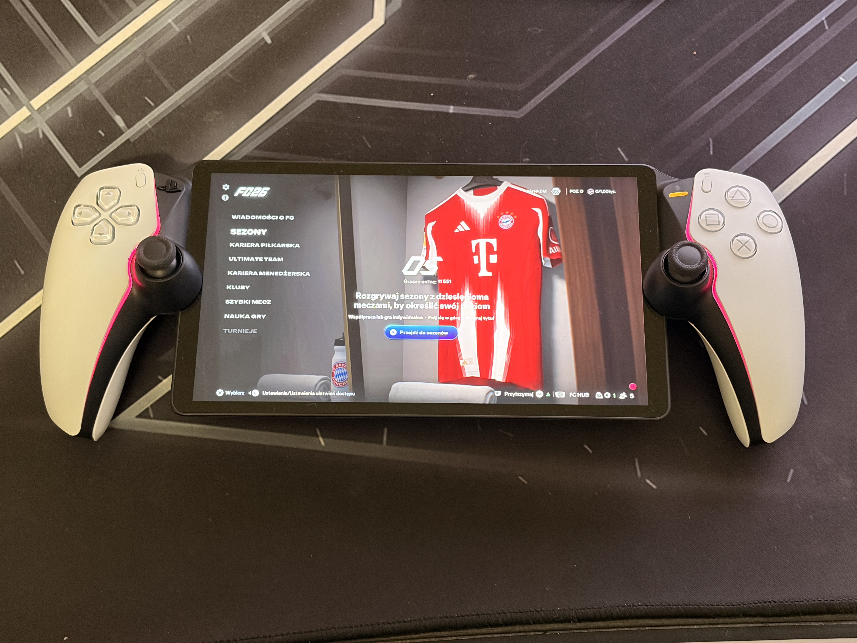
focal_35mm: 52
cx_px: 428
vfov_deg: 28.0
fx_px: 1287
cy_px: 322
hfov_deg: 36.8
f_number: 1.6
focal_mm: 5.96
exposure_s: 1/32
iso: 320
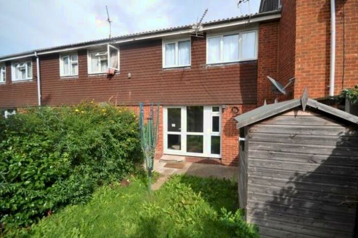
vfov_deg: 77.3
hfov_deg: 100.4
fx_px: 149
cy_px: 119
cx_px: 179
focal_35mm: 15
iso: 200
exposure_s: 1/250
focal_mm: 10
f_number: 8
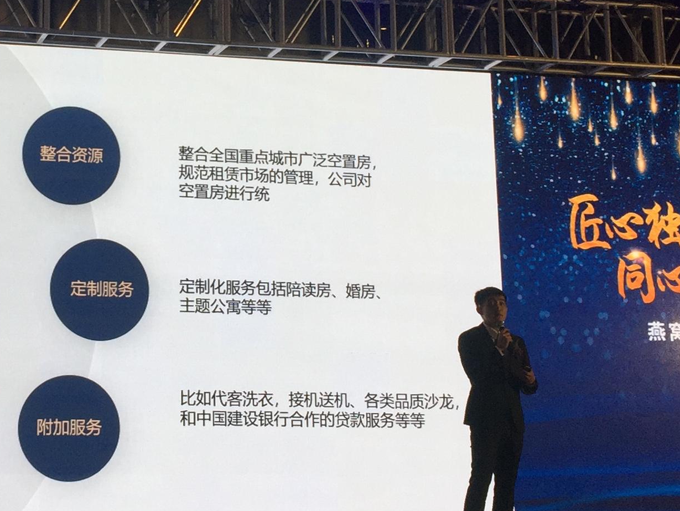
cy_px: 115
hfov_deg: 24.9
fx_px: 1513
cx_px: 125
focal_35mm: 77
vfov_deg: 19.0
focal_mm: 4.15
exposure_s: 1/100
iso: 32
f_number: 2.2
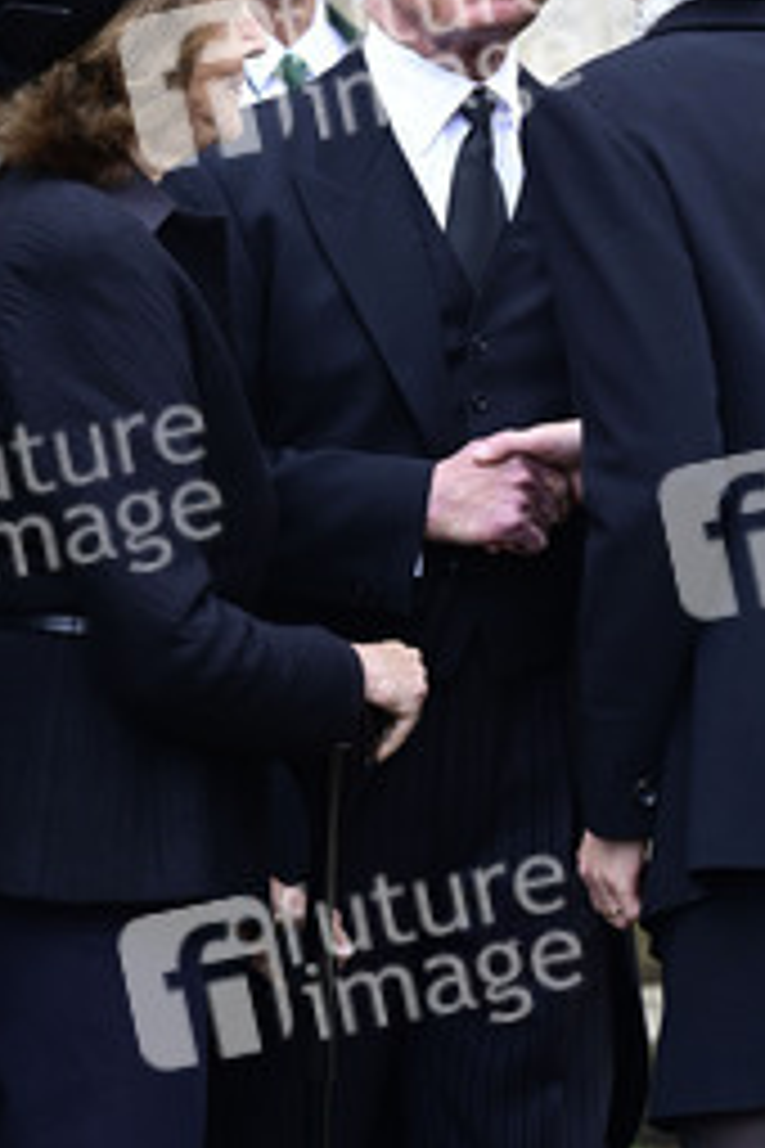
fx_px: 5100
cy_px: 288
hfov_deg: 8.6
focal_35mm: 160
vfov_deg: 12.8
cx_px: 482
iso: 800
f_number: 4.5
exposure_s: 1/400
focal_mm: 102
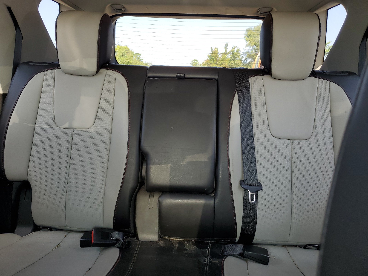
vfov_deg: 53.1
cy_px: 138
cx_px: 184
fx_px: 276
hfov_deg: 67.3
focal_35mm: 26
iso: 50
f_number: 1.5
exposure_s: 1/133
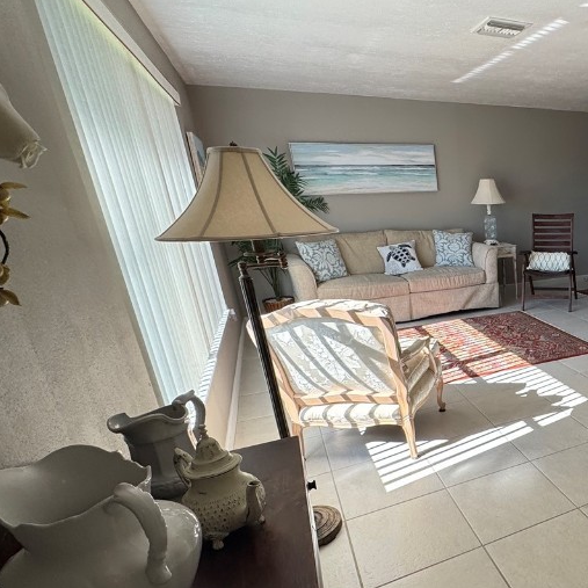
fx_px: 480
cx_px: 552
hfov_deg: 53.2
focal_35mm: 25
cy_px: 360
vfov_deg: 62.2
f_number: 2.2
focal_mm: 2.22
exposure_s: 1/222
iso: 40
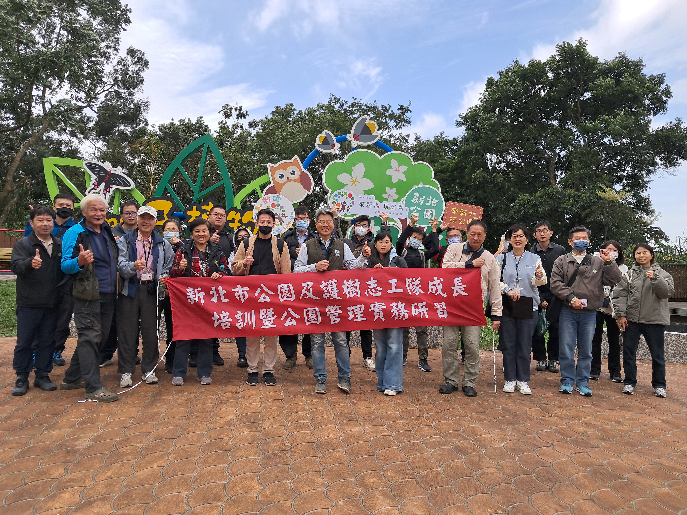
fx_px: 536
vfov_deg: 51.4
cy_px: 258
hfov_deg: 65.3
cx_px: 344
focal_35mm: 27
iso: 50
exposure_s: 1/304
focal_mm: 4
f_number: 1.8
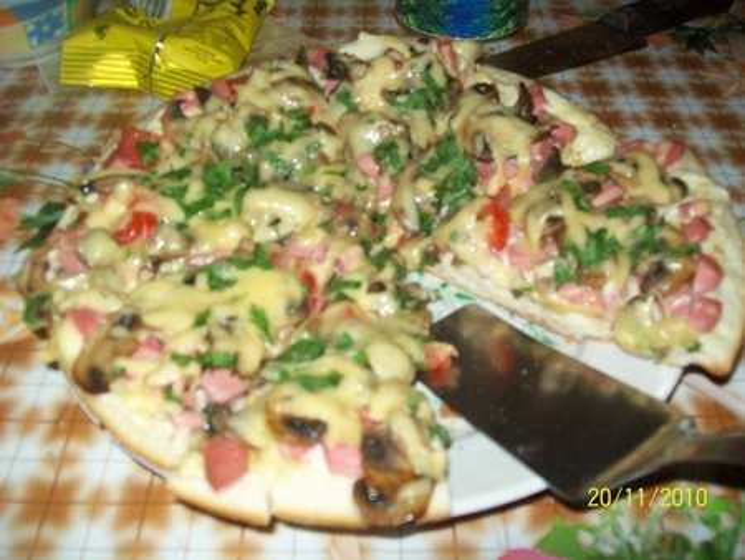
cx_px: 372
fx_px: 775
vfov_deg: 39.7
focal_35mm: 36
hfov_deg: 51.3
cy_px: 280
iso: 160
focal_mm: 6
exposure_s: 1/60
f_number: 2.7
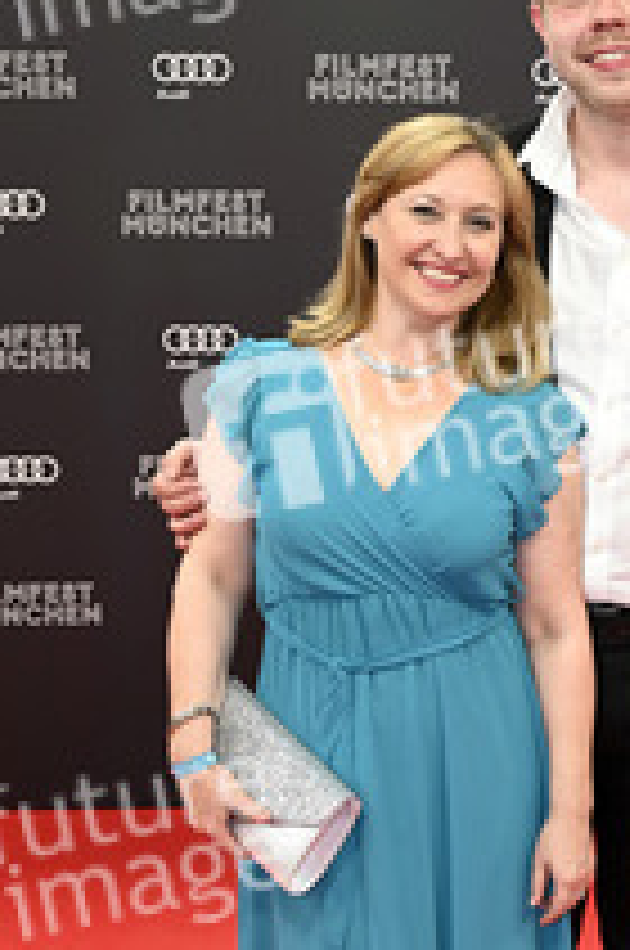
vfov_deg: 27.9
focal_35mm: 72
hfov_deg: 18.6
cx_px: 544
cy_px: 639
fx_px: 1896
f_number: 6.3
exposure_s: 1/125
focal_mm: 38
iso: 800
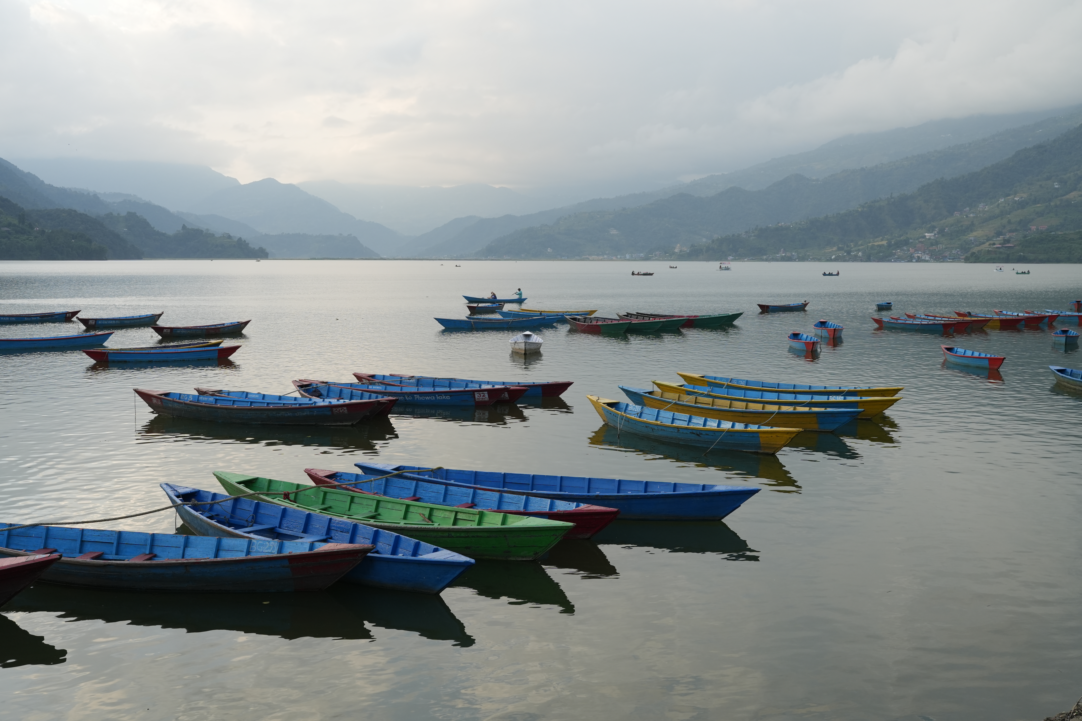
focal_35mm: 37
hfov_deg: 51.9
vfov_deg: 35.9
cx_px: 541
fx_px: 1112
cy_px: 360
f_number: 8
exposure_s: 1/250
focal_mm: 37
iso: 800
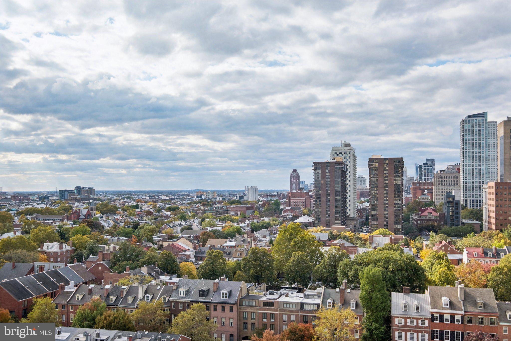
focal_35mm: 36
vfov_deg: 36.9
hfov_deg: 53.1
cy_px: 170
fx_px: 511
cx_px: 256
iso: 250
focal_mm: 24
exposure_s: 1/420
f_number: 8
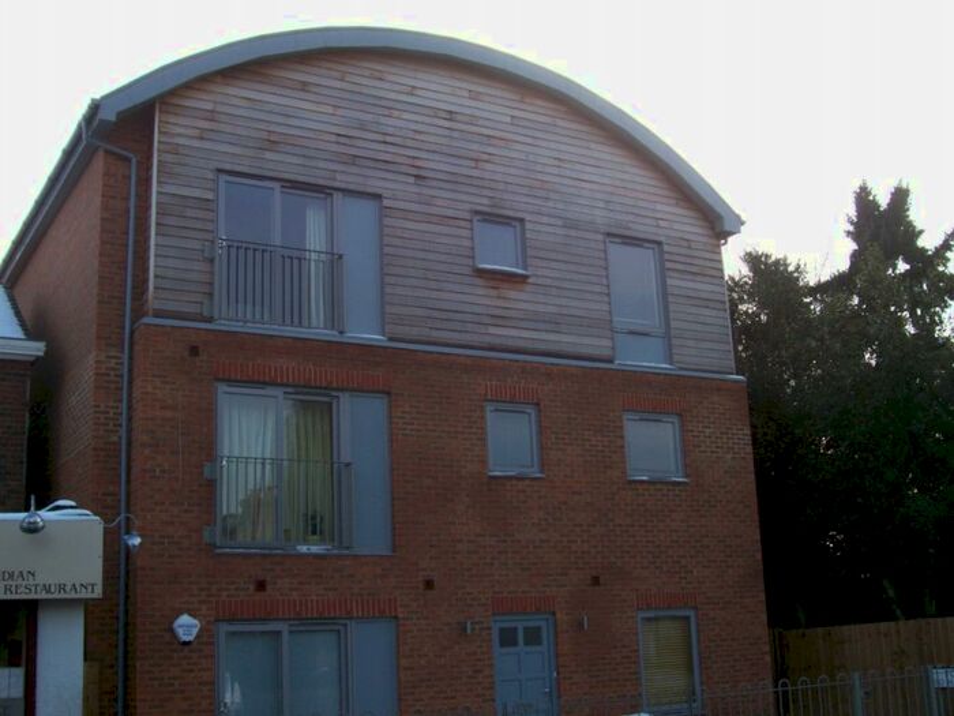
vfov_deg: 34.3
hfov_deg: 44.8
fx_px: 1157
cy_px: 358
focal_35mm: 42
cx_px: 477
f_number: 2.9
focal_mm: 7
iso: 80
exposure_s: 1/615
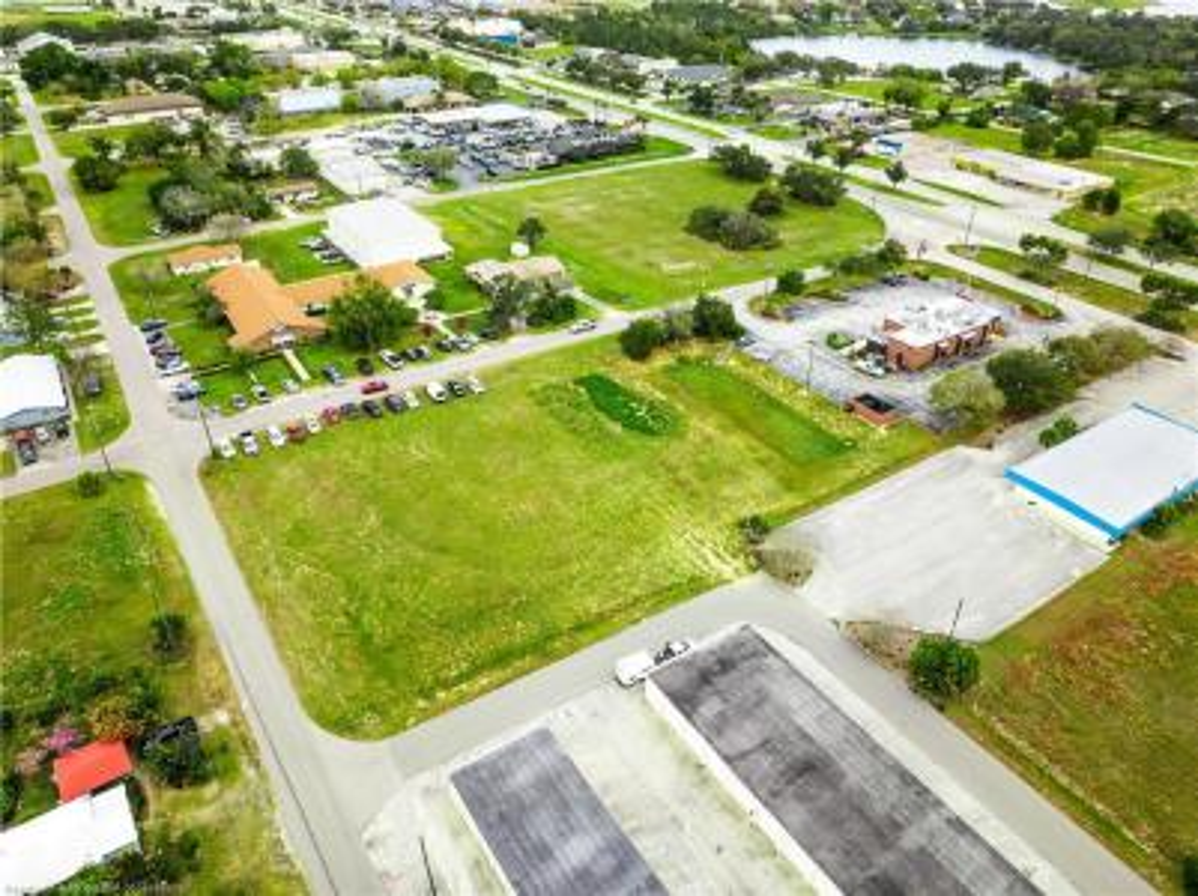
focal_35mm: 24
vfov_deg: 56.7
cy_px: 448
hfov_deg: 71.6
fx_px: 830
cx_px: 599
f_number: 2.8
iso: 100
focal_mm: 12.29
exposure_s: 1/15
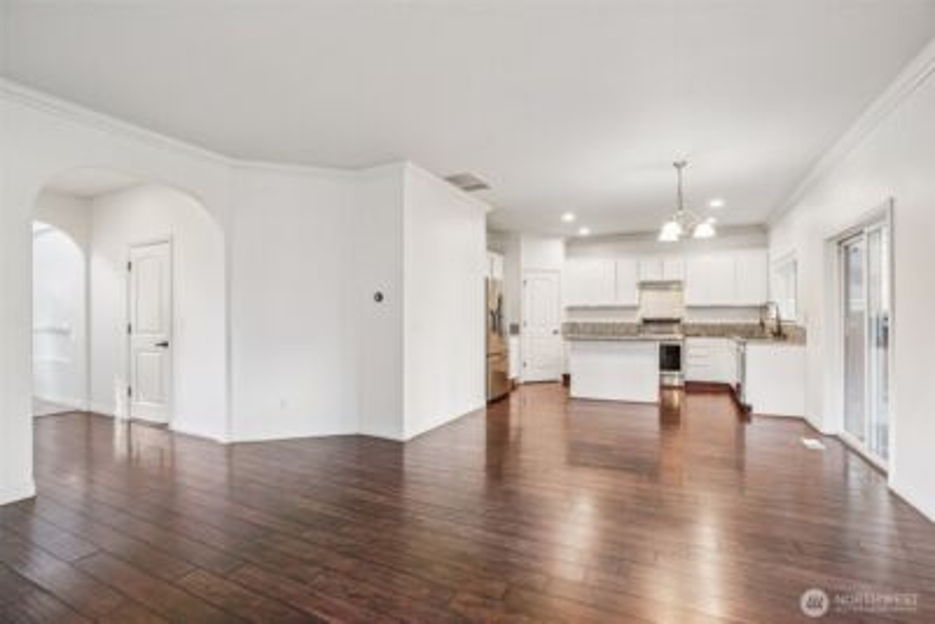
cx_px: 468
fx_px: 416
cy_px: 312
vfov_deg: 73.8
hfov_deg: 96.7
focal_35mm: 16
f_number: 8
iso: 400
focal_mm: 16
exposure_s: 1/6
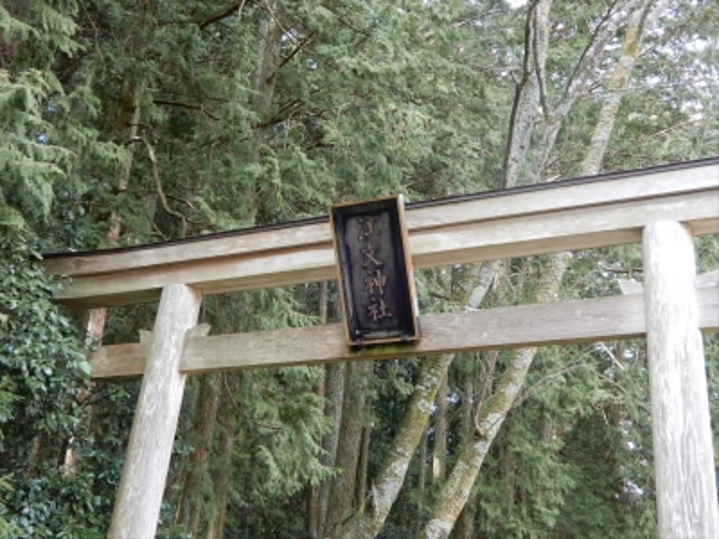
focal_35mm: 50
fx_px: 1039
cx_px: 360
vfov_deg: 29.1
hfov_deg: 38.2
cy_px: 270
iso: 80
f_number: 4
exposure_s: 1/40
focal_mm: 8.9
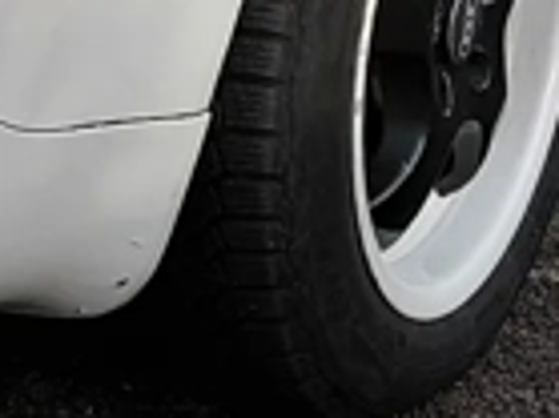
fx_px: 2904
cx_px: -169
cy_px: -535
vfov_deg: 7.7
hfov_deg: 10.7
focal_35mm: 180
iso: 50
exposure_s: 1/2005
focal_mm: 4.69
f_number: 1.8
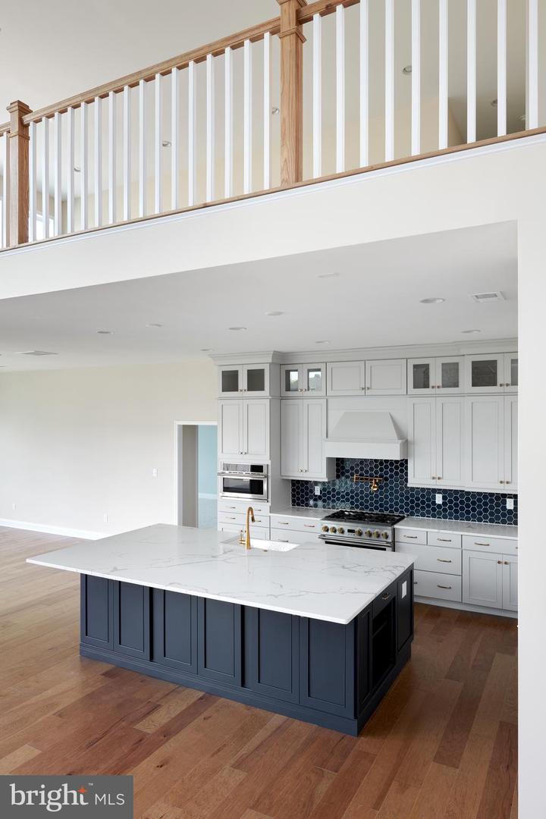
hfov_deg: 53.1
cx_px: 273
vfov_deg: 73.7
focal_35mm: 24
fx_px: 546
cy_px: 410
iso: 100
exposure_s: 1/2
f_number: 10
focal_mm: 24
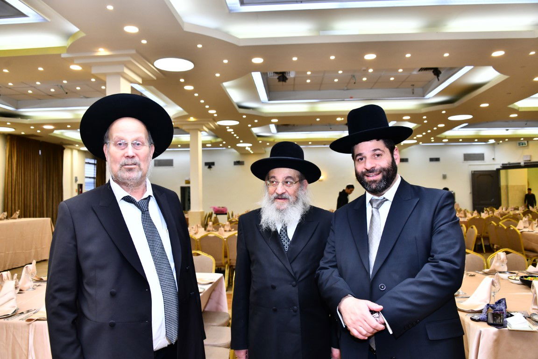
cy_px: 180
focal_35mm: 28
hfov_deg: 65.5
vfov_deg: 46.4
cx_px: 269
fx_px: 418
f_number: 5.6
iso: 1000
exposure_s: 1/160
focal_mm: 28
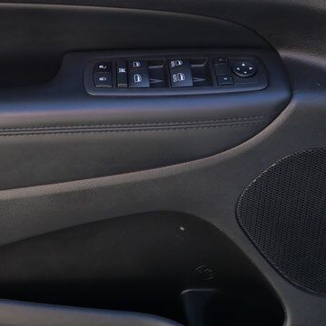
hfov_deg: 28.3
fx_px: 639
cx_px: 88
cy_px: 87
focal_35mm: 60
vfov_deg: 28.3
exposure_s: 1/160
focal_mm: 12
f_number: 4.5
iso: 200
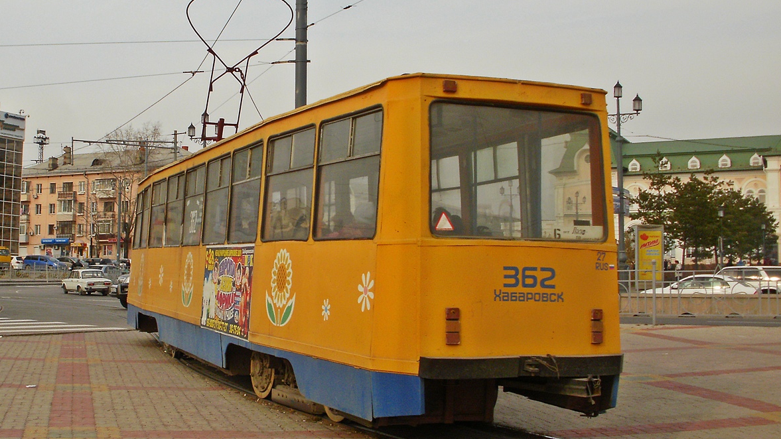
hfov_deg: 50.5
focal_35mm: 40
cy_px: 198
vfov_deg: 29.7
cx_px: 386
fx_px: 828
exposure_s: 1/320
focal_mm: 6.3
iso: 100
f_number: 5.6
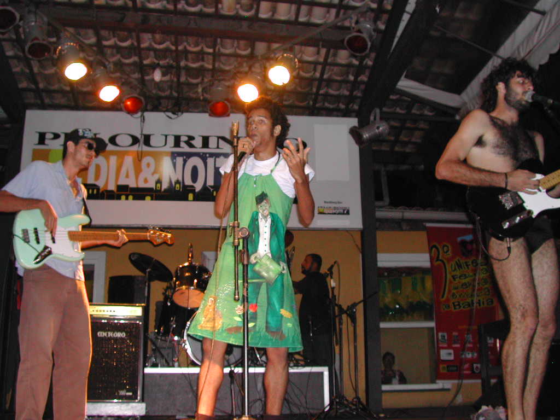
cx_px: 280
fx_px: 615
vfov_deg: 37.7
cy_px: 210
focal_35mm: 38
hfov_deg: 49.0
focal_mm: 8
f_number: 2.8
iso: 252
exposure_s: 1/60
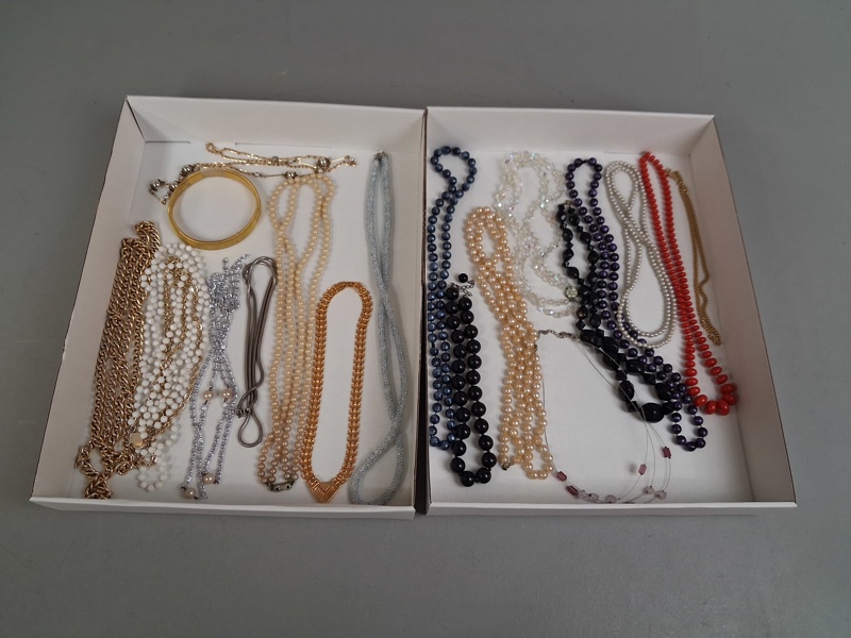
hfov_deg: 65.3
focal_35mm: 27
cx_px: 426
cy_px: 319
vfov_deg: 51.4
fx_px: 664
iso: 320
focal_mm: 4
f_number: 1.8
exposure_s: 1/100
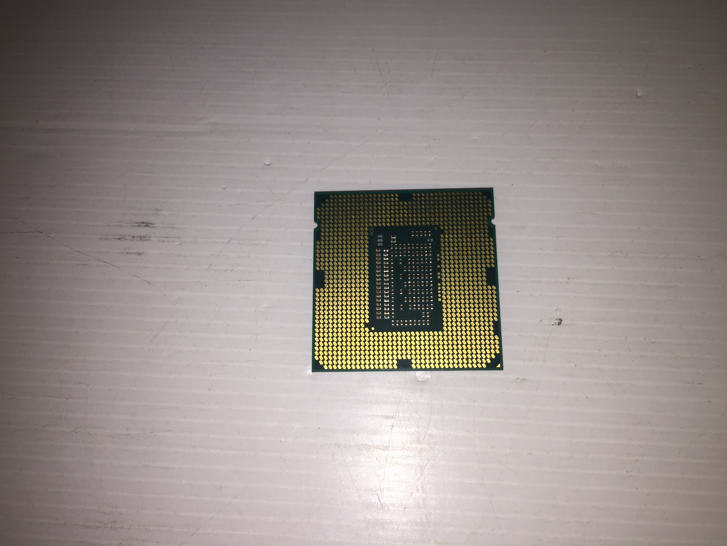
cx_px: 364
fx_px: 609
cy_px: 273
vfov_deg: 48.2
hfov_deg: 61.7
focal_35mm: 29
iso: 32
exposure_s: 1/488
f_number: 2.2
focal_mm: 4.15
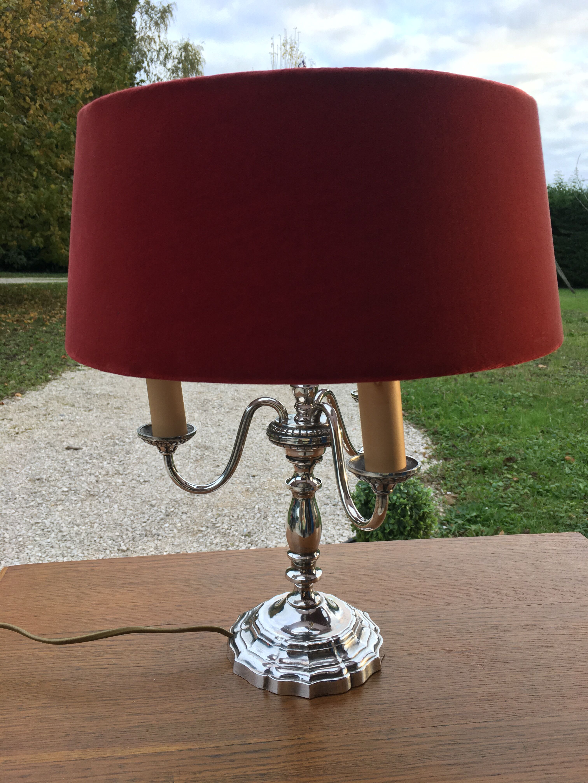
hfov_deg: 48.2
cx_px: 294
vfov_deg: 61.7
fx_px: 657
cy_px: 392
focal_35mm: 29
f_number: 2.2
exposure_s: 1/100
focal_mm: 4.15
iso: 32
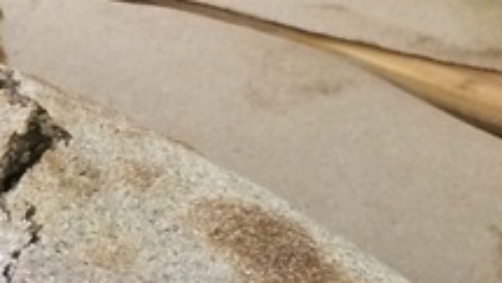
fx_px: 1584
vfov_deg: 10.2
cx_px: 154
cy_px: 199
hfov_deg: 17.9
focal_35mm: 119
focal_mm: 4.15
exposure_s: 1/30
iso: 160
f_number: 2.2
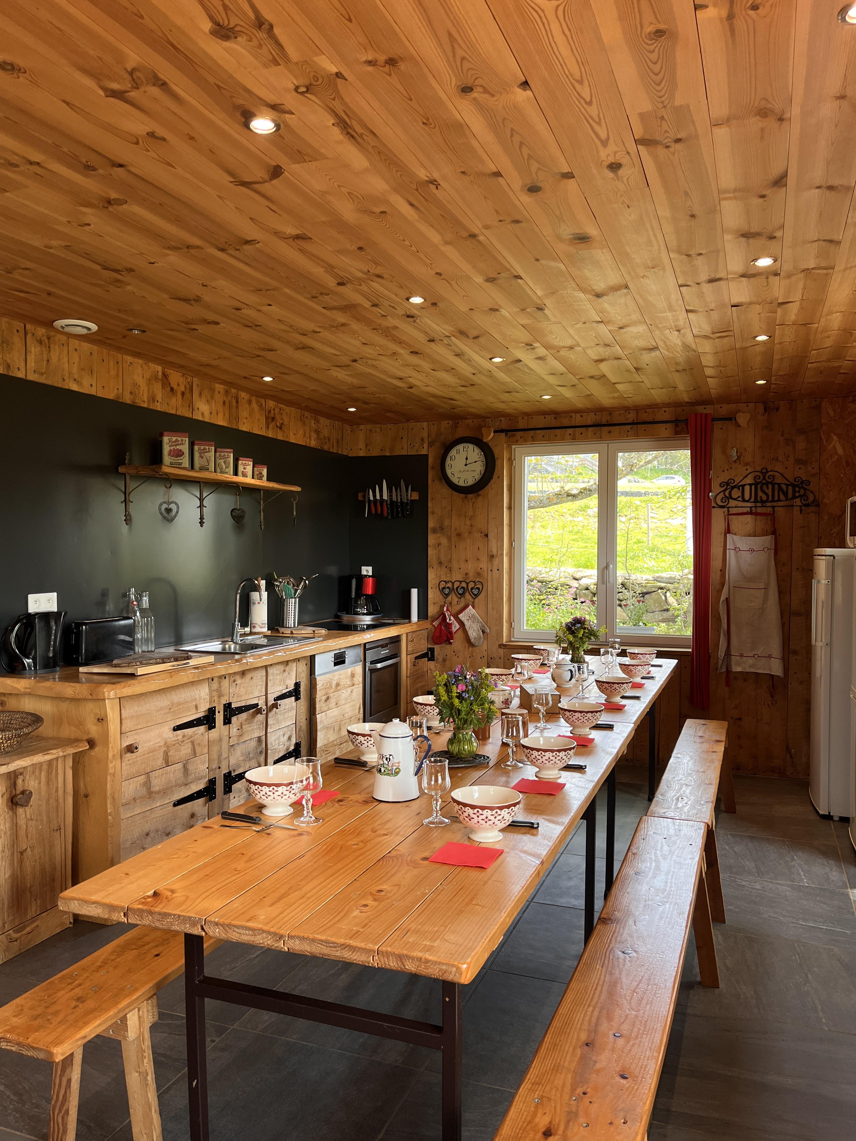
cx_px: 428
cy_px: 570
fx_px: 857
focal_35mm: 26
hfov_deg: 53.1
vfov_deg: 67.3
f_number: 1.6
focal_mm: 5.1
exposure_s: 1/122
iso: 50
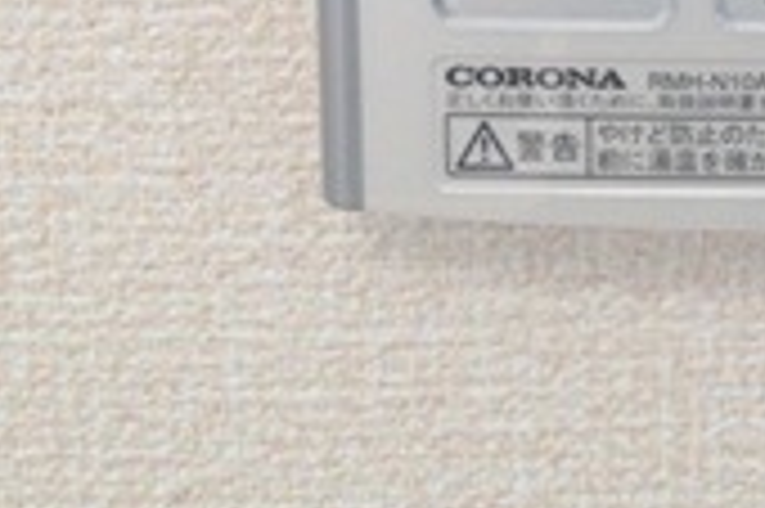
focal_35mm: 96
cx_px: 788
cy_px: -184
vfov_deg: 13.6
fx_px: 2038
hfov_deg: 20.5
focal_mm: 4.28
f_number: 2.4
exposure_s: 1/20
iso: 64
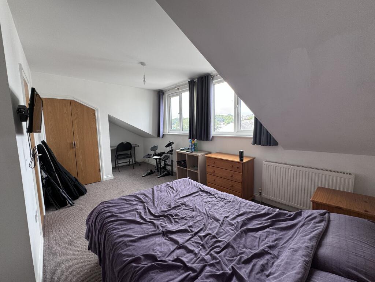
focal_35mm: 14
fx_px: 152
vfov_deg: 85.7
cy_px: 141
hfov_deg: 102.1
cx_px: 188
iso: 64
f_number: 2.2
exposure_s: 1/99
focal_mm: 2.22
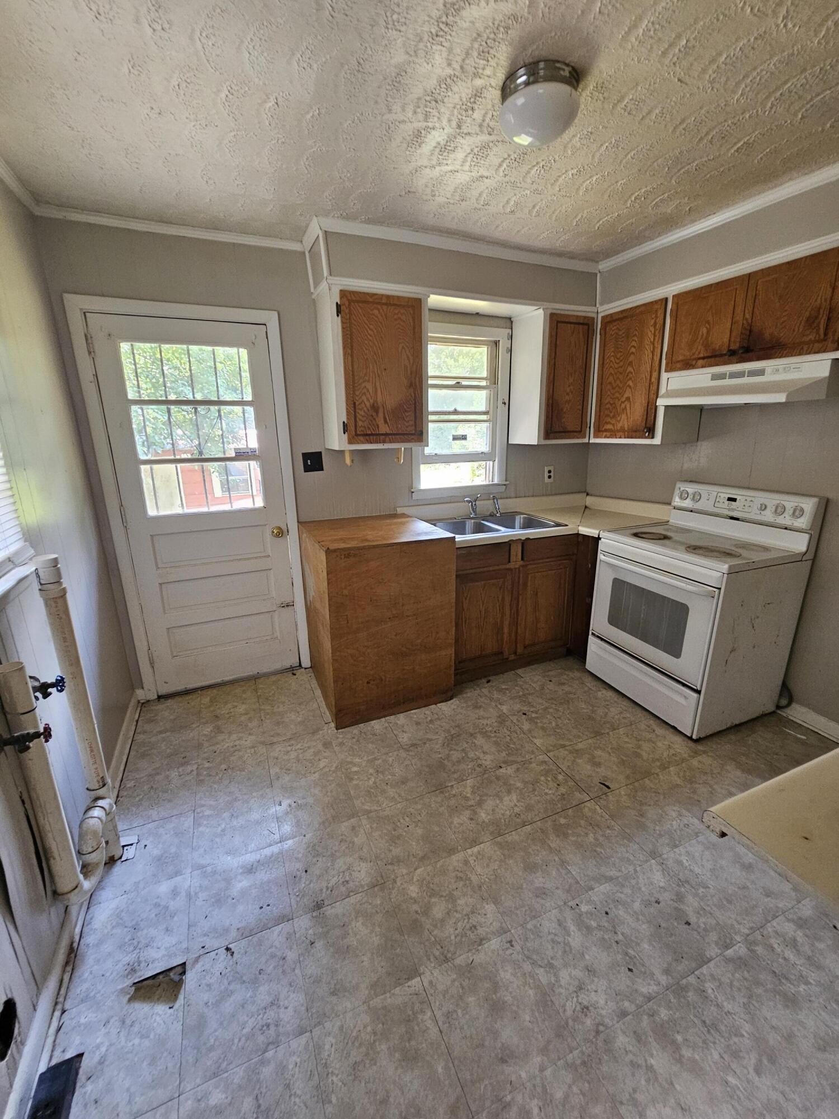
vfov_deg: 106.2
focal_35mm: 13
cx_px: 420
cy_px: 560
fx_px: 420
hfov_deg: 89.9
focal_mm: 2.2
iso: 320
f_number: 2.2
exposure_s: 1/40
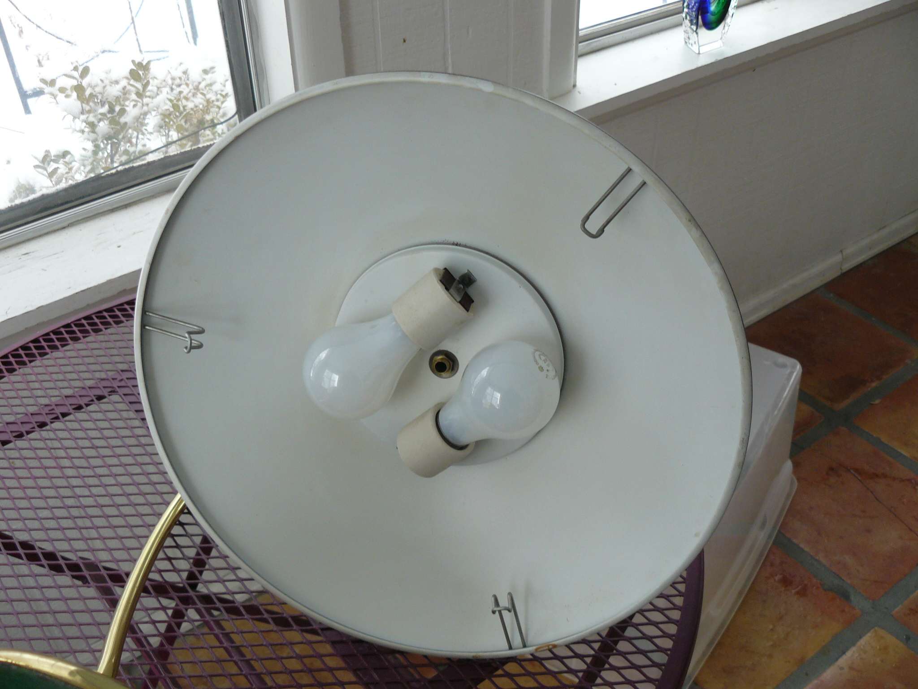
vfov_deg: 39.7
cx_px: 459
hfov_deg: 51.4
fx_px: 955
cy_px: 344
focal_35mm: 36
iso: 100
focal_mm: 6
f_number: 2.8
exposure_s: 1/60
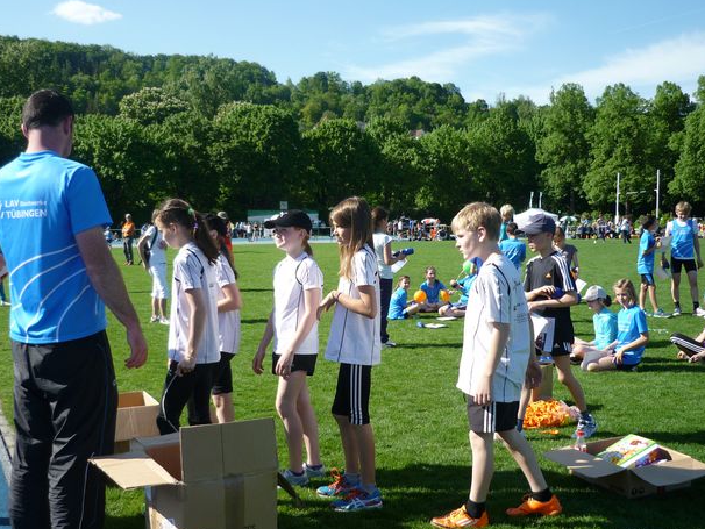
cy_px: 276
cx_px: 347
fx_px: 774
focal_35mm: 38
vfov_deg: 37.7
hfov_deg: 49.0
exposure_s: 1/800
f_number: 2.9
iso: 100
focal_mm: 6
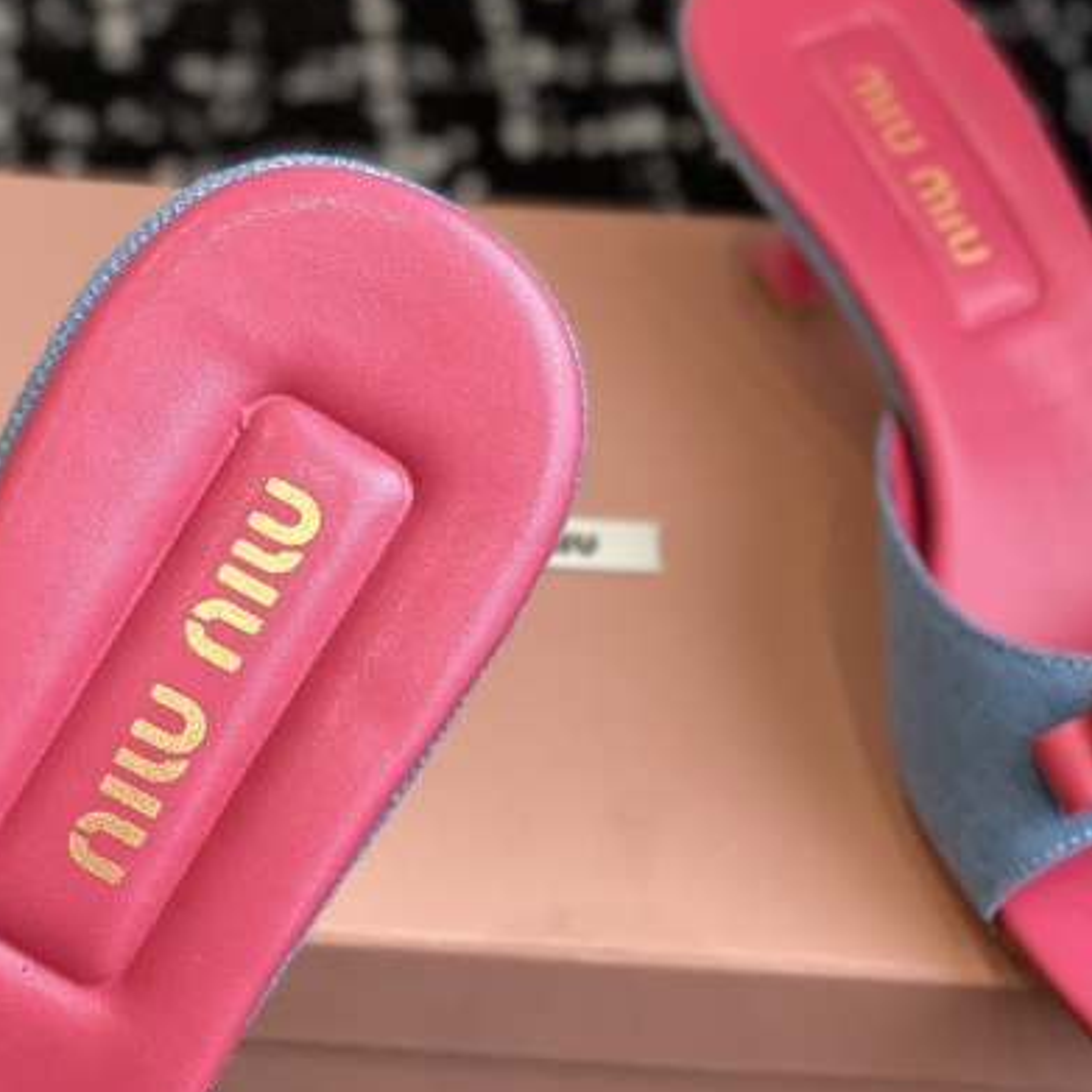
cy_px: 634
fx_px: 3355
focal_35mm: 94
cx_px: 369
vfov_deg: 18.5
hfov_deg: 18.4
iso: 80
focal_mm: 6
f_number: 2
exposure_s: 1/122
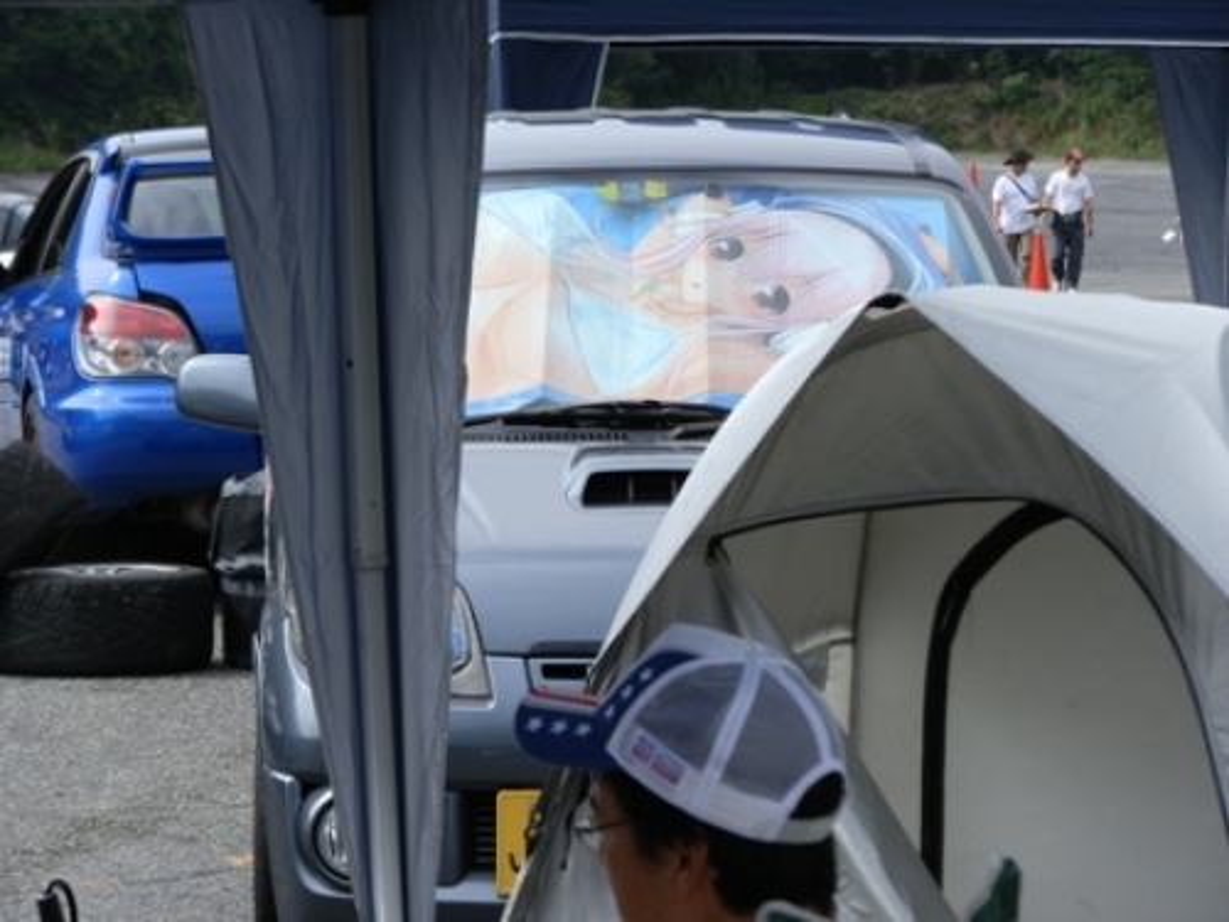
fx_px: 6355
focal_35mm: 179
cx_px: 614
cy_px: 461
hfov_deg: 11.0
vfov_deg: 8.3
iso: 64
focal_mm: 32.1
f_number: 4.2
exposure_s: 1/500
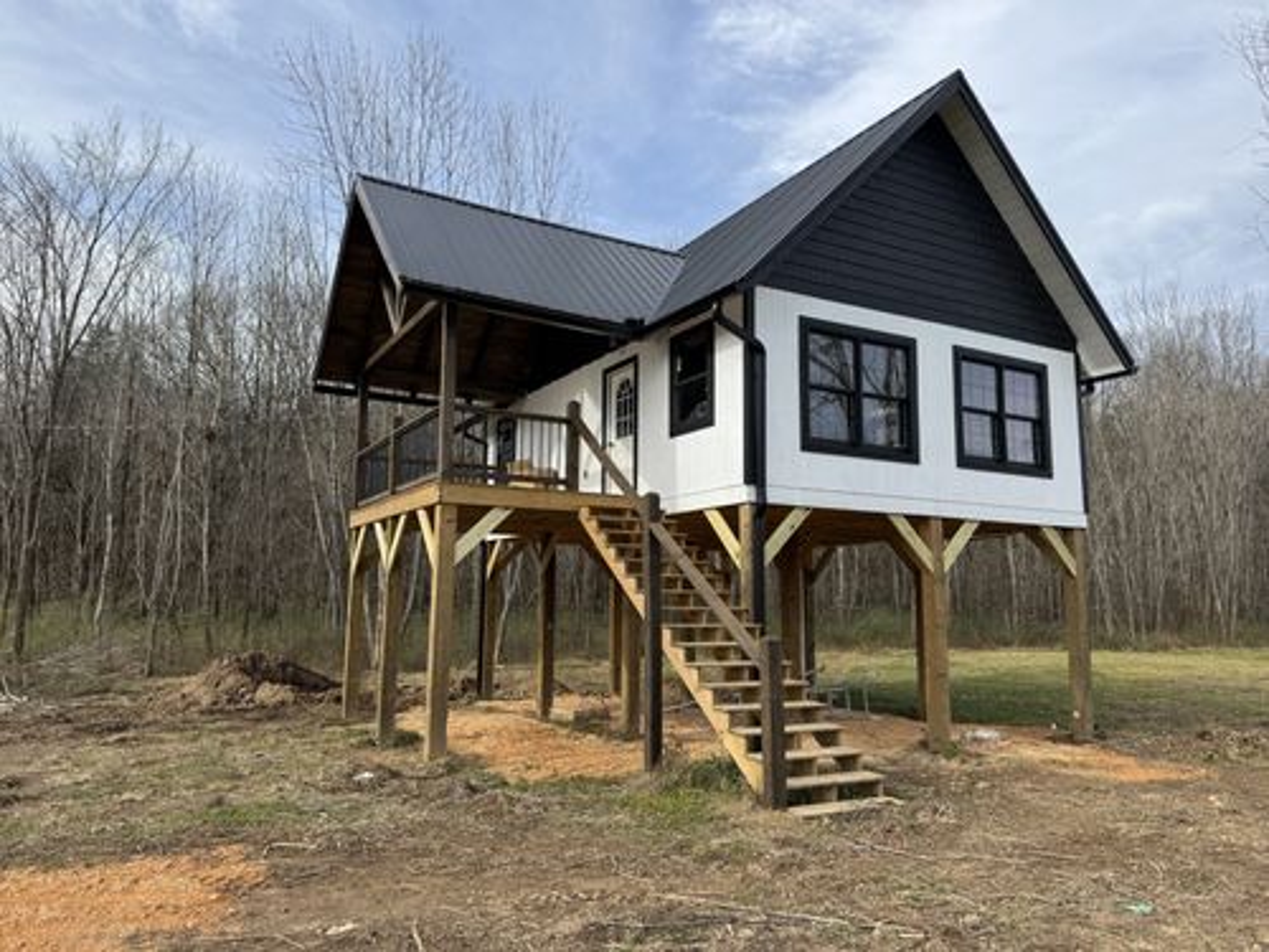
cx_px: 634
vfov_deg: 56.8
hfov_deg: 71.6
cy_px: 476
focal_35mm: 24
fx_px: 880
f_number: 1.78
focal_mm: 6.76
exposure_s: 1/2710
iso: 80
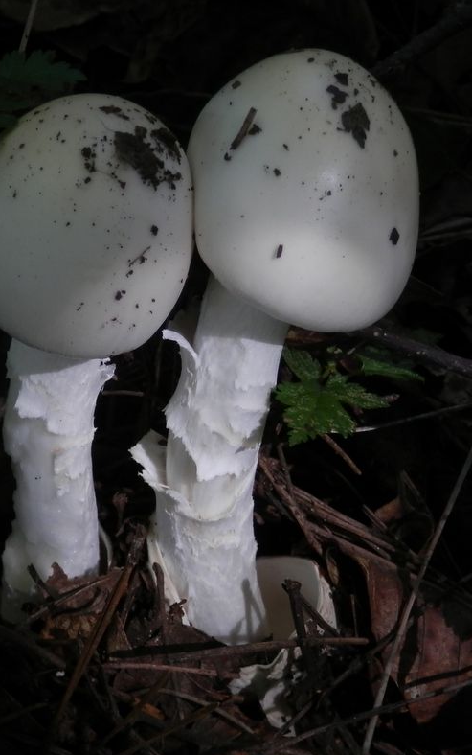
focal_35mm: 43
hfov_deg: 29.8
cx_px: 192
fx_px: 884
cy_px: 381
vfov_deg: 46.2
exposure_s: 1/80
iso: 100
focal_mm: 7.3
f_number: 3.7
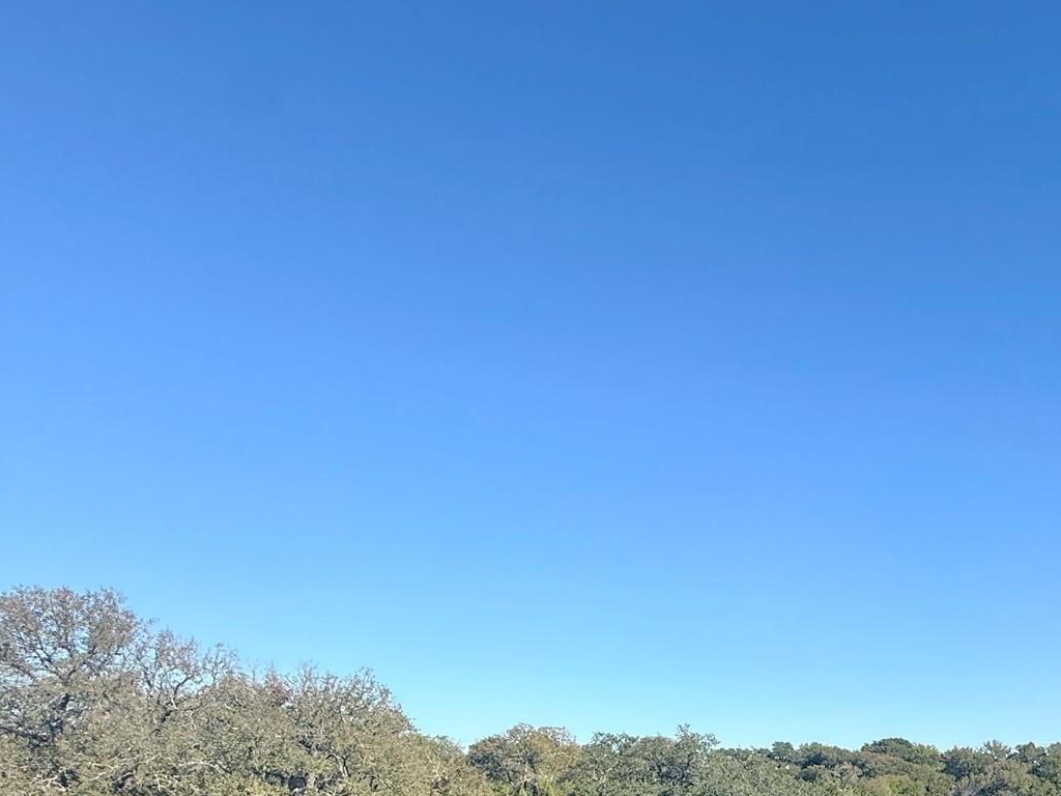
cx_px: 859
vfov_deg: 44.3
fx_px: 858
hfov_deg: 58.3
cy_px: 748
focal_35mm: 28
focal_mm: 2.22
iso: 50
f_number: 2.2
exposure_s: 1/1613
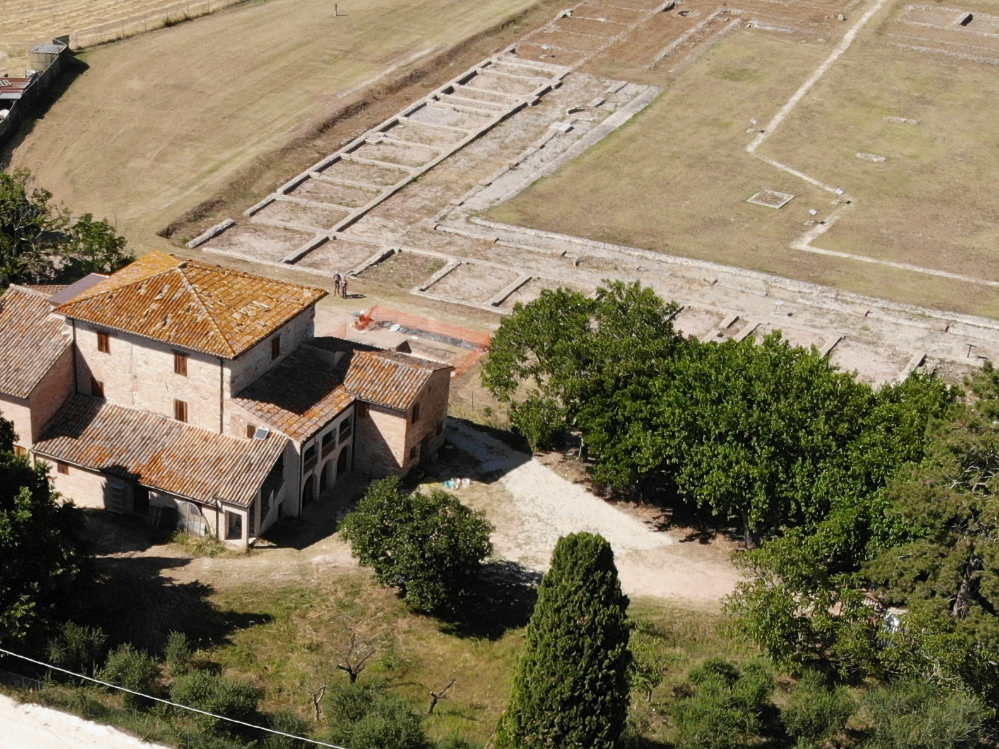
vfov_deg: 35.1
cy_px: 384
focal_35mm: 41
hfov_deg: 44.0
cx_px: 226
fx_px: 1183
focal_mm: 4.5
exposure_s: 1/924
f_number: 2.8
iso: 100
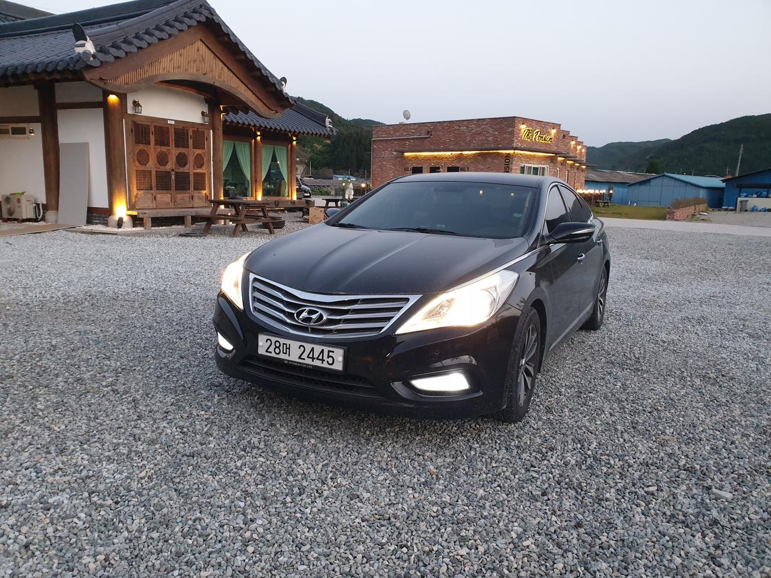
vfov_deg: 53.1
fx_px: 579
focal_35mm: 26
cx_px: 386
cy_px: 289
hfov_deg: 67.3
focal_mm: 4.3
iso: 250
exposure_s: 1/36
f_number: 2.4
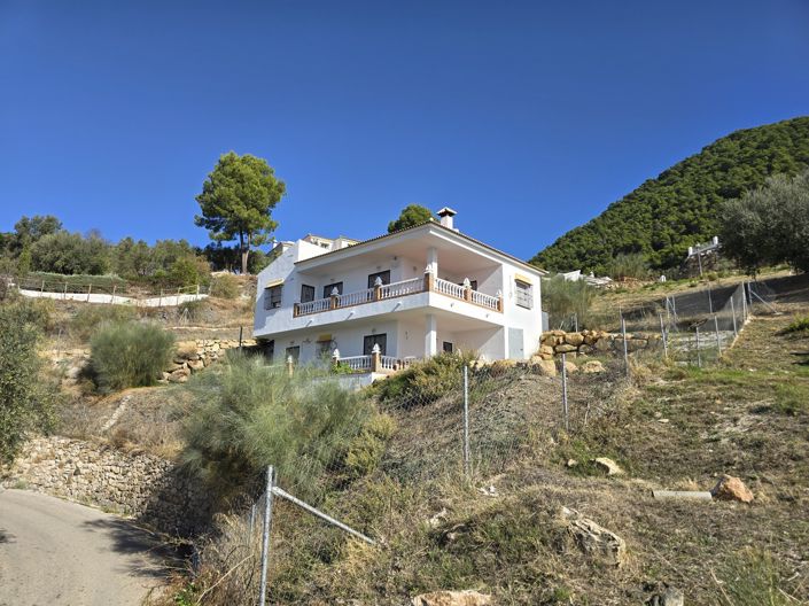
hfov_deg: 74.0
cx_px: 404
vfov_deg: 58.8
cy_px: 303
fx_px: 537
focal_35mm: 23
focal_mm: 6.3
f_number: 1.7
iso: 12
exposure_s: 1/859
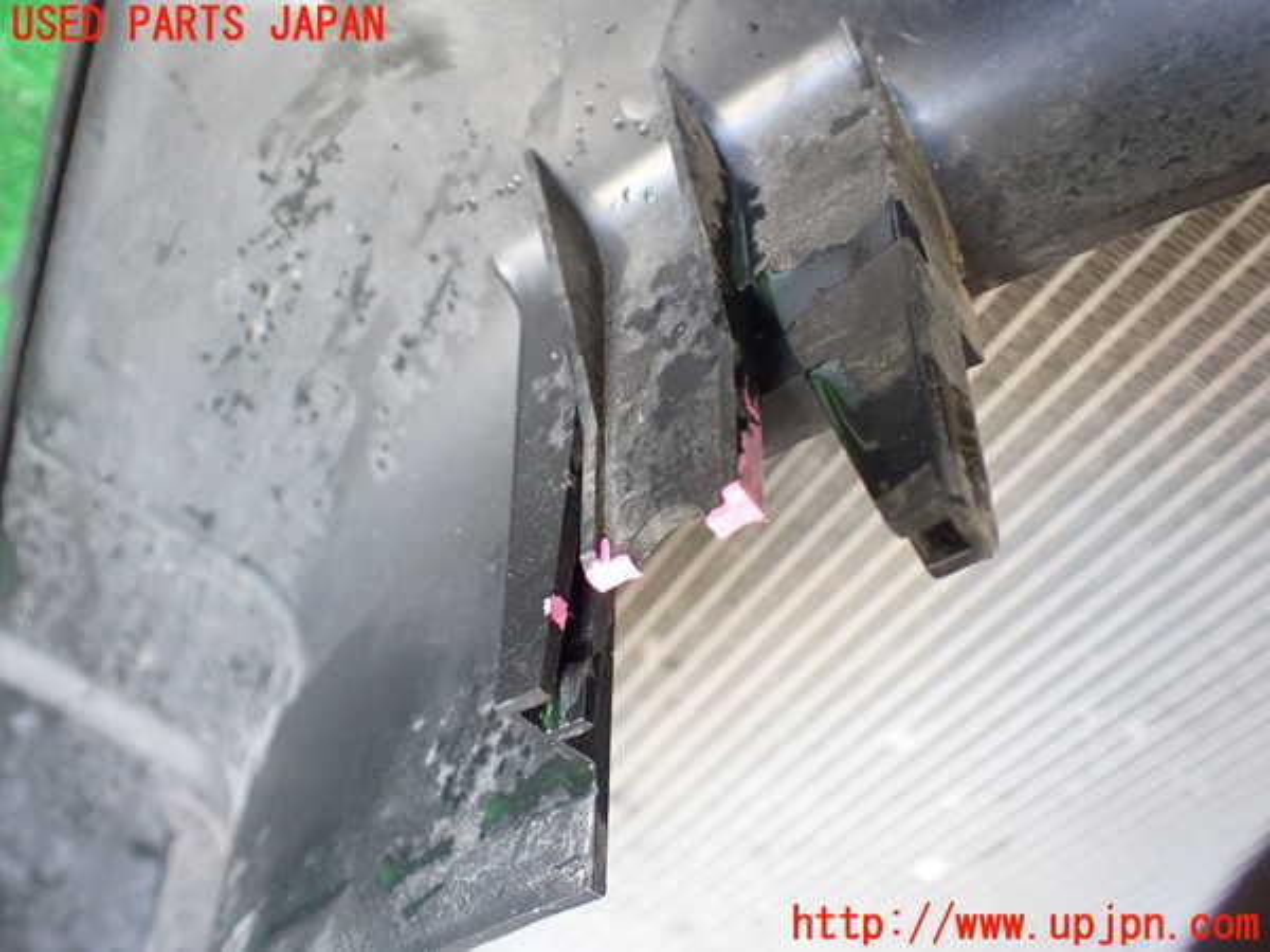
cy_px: 476
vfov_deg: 46.8
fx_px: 1101
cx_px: 635
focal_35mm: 30
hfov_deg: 60.0
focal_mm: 5.4
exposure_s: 1/50
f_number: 2.3
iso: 800
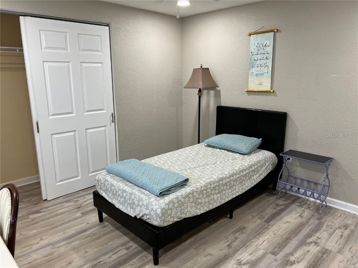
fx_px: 269
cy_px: 134
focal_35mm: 26
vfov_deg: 53.1
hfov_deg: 67.3
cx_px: 179
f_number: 1.5
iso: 125
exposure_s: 1/120
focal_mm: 5.7
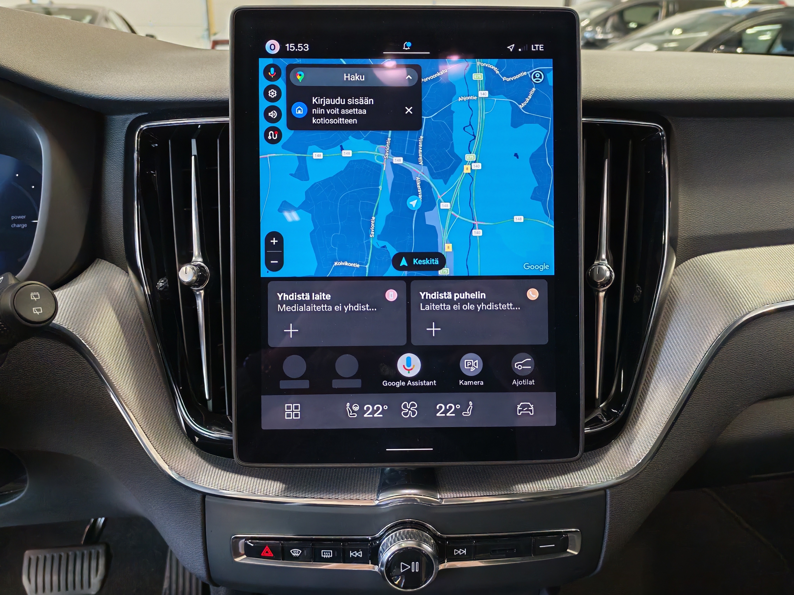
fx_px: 688
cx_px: 397
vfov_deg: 46.8
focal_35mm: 30
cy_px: 298
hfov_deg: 60.0
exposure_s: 1/100
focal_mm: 6.12
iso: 1378
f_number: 1.9
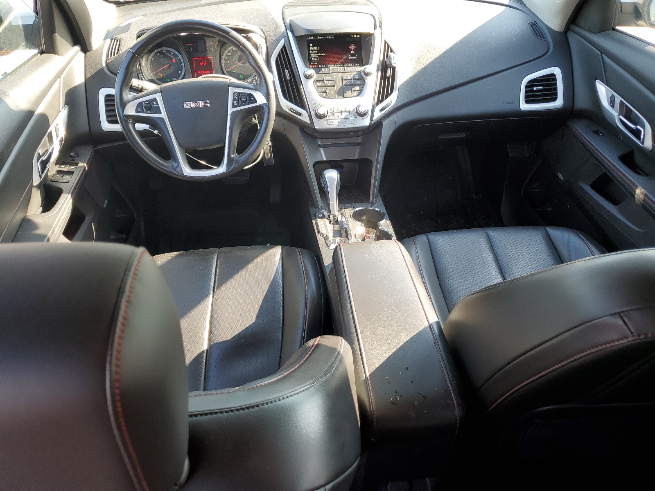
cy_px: 246
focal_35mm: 26
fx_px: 492
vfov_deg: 53.1
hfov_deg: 67.3
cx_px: 328
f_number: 1.5
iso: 50
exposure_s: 1/125
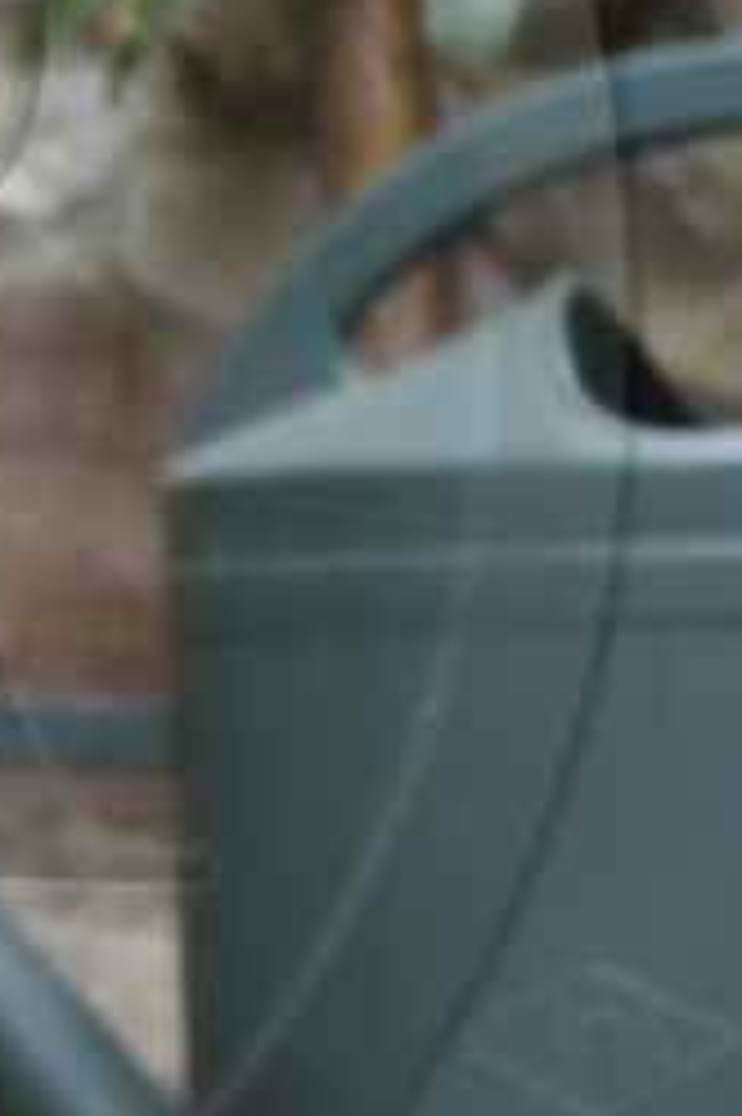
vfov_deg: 8.9
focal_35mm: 232
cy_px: 333
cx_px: -764
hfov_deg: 5.8
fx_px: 7182
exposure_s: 1/200
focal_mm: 36
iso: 200
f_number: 2.8
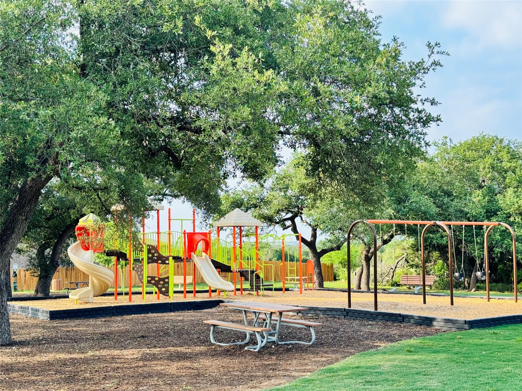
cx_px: 261
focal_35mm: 48
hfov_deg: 39.7
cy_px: 196
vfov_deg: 30.3
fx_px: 724
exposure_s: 1/913
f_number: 1.78
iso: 64
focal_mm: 6.76
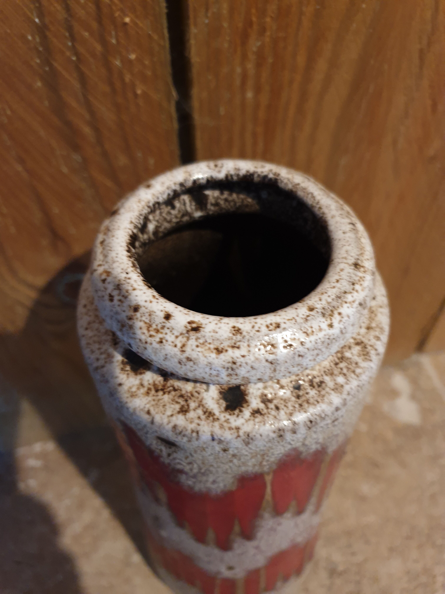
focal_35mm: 26
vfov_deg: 67.3
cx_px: 222
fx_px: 446
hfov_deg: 53.1
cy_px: 297
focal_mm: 4.3
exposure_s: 1/11
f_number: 1.5
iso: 250
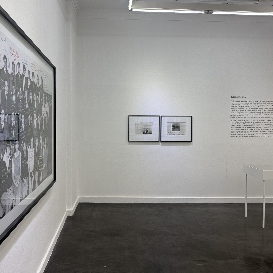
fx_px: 259
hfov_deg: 55.5
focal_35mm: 29
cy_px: 133
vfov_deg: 55.6
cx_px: 125
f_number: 1.78
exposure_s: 1/245
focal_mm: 6.76
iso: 100
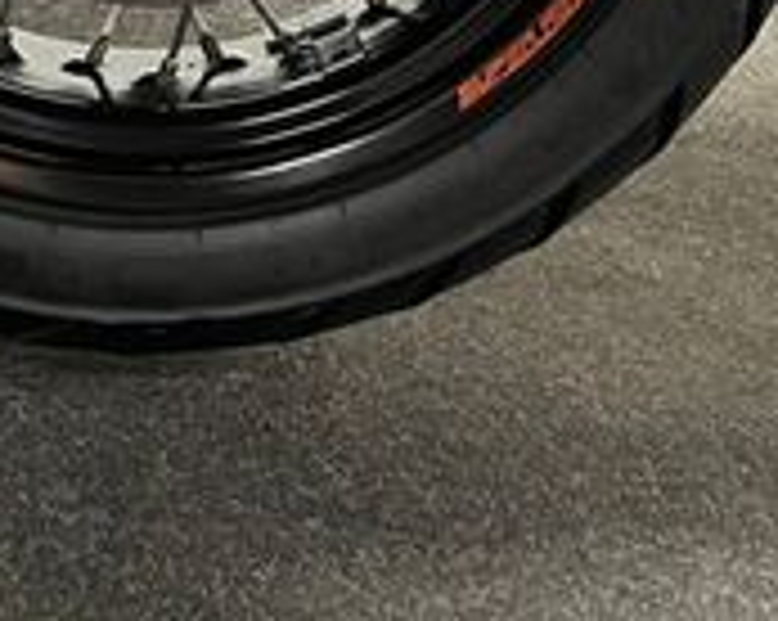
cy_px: -351
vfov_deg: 15.0
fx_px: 2162
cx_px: 166
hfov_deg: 20.2
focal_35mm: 94
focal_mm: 5.1
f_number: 1.6
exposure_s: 1/50
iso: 400
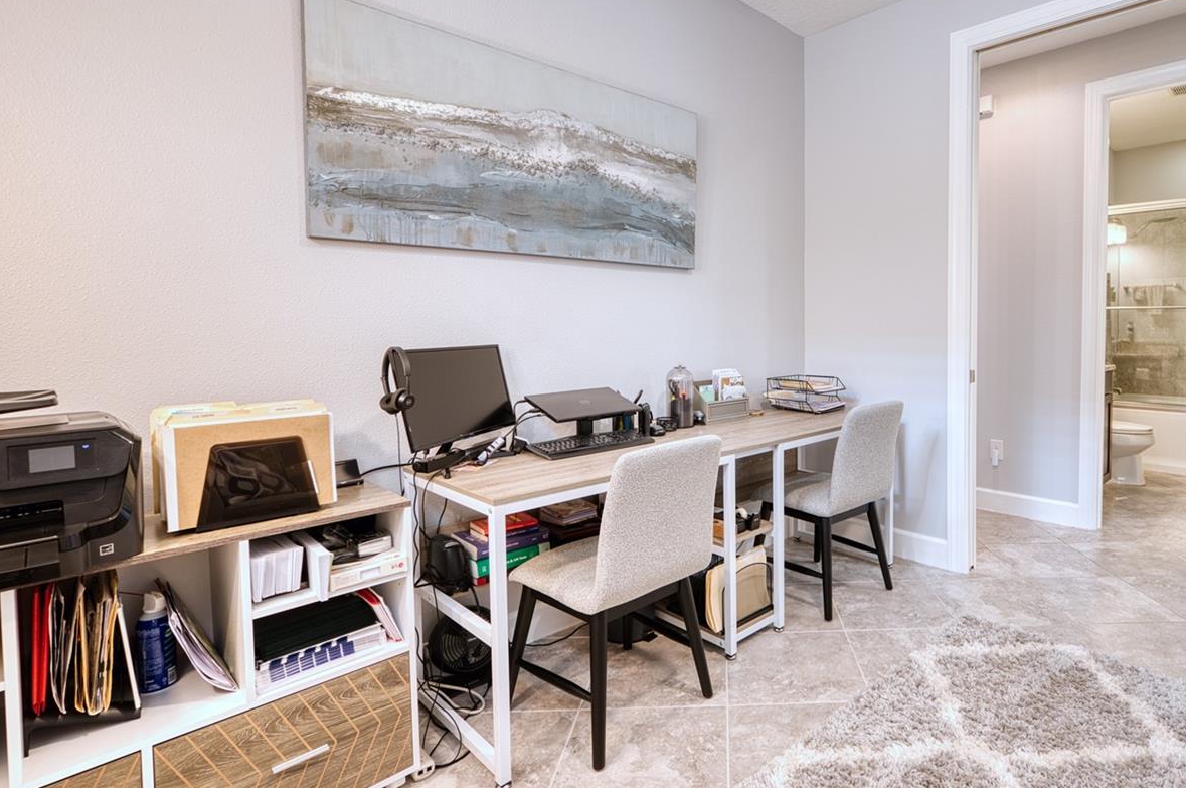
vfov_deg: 64.2
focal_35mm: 19
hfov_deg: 85.1
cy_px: 348
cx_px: 750
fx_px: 625
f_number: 8
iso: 200
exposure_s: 1/13
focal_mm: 14
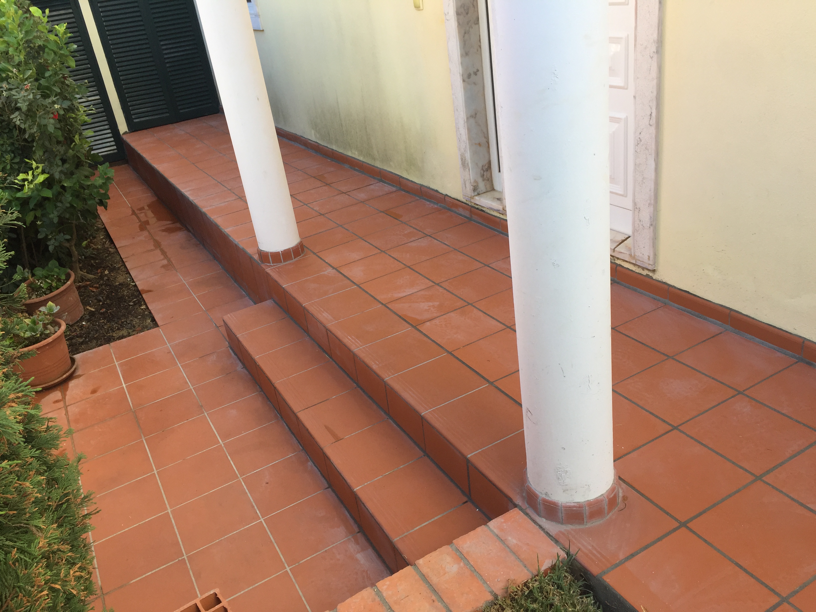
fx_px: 684
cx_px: 408
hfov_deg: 61.7
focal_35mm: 29
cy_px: 306
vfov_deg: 48.2
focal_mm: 4.15
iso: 32
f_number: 2.2
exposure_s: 1/377
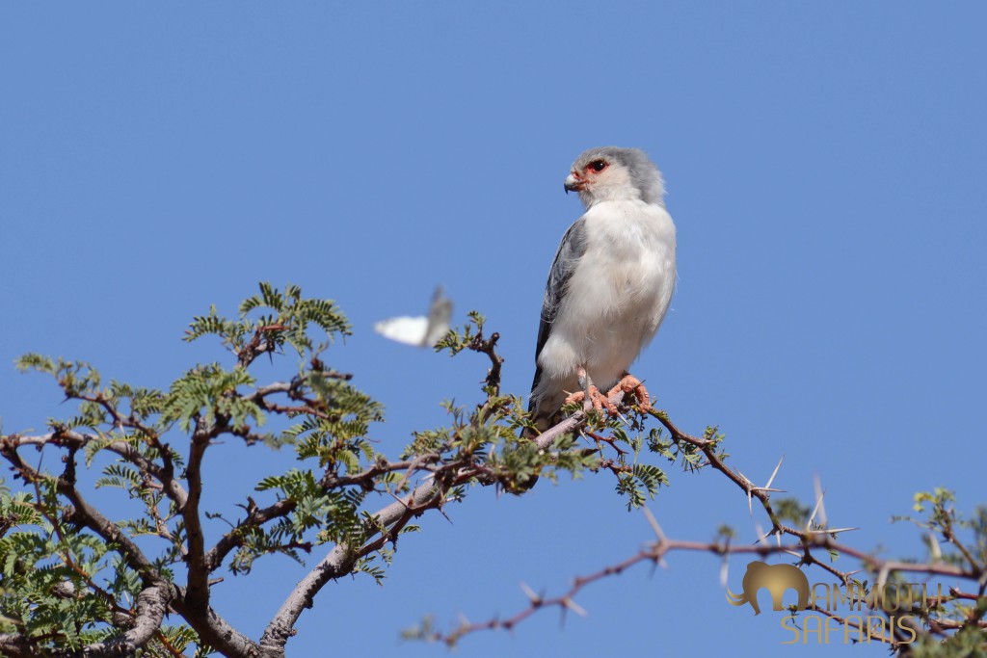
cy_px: 329
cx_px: 494
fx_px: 10967
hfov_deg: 5.2
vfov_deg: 3.4
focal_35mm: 400
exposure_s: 1/1600
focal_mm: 400
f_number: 8
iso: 400
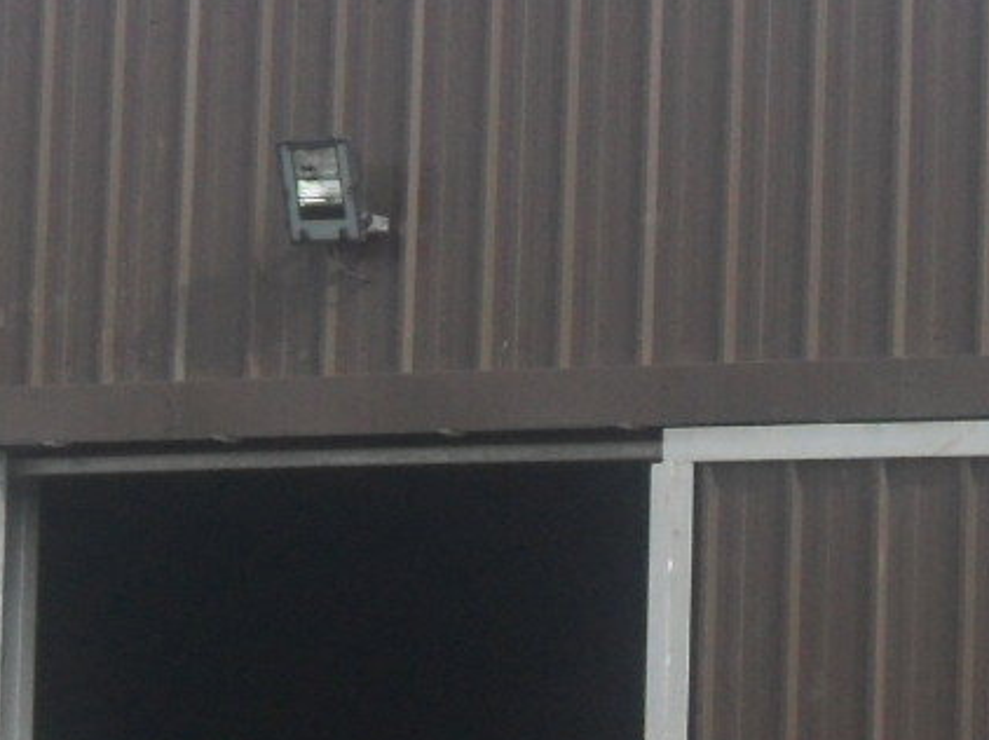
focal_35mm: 170
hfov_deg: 11.6
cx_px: 745
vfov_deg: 8.7
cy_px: 656
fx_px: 4854
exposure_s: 1/125
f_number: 8.9
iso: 100
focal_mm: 6.2
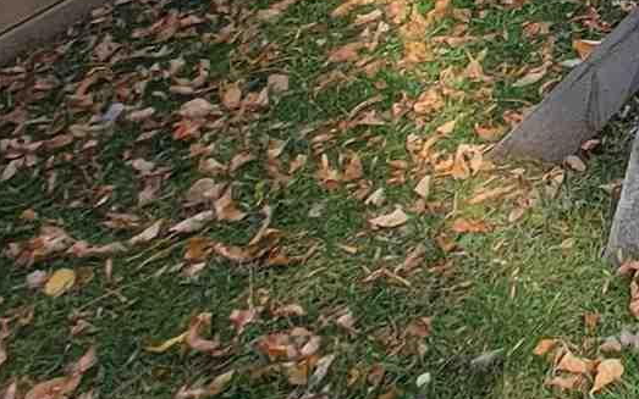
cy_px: -621
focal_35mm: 81
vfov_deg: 12.1
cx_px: 1324
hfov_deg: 17.3
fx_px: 1411
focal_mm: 2.2
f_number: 2.2
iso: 50
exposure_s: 1/434
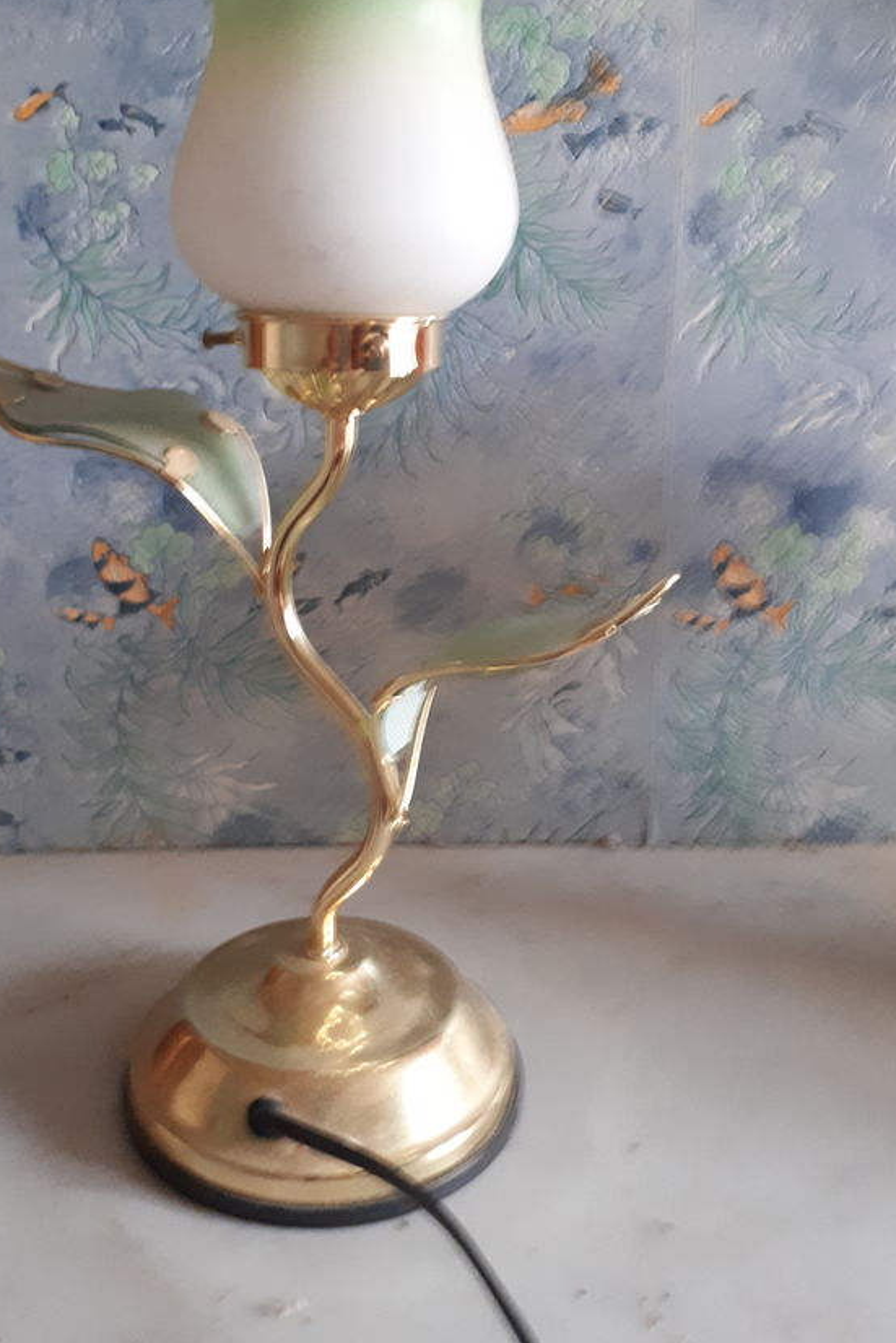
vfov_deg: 55.5
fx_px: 1269
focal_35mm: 34
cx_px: 361
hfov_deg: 38.7
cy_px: 558
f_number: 1.9
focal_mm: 3.6
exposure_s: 1/17
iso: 400
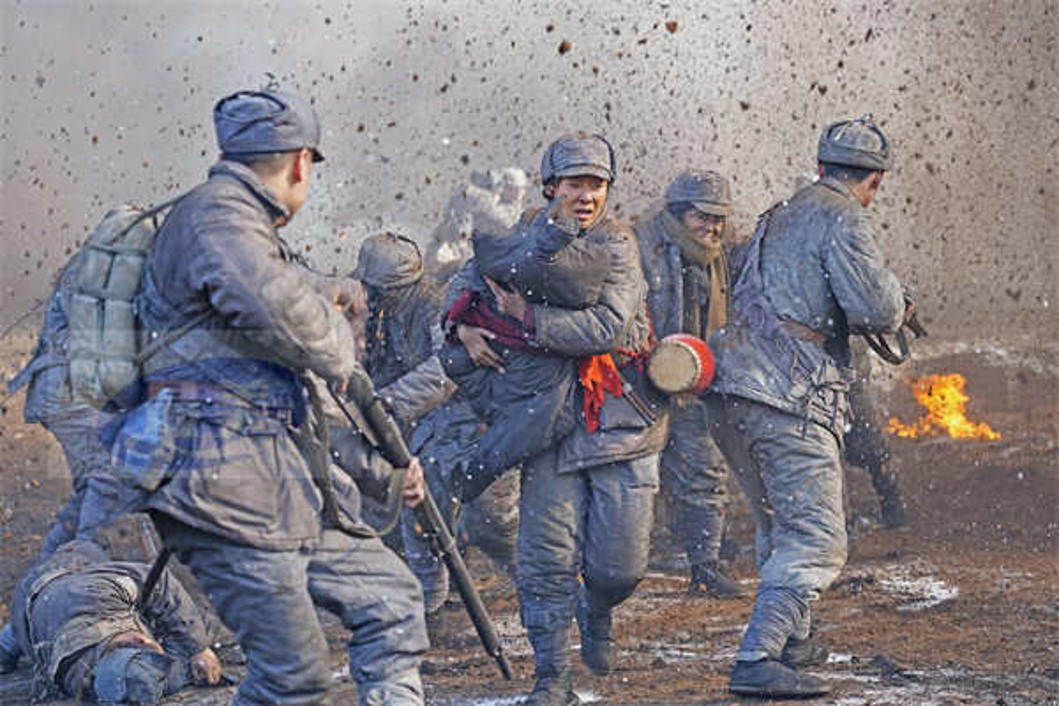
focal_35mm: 105
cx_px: 530
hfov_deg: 19.5
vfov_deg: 13.0
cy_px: 353
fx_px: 3089
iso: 800
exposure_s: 1/640
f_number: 4
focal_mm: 105
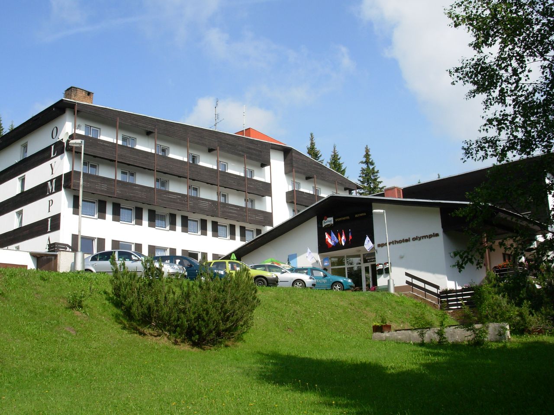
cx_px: 277
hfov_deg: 49.0
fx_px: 608
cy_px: 208
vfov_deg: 37.7
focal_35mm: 38
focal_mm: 6.3
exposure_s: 1/406
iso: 50
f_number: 4.9
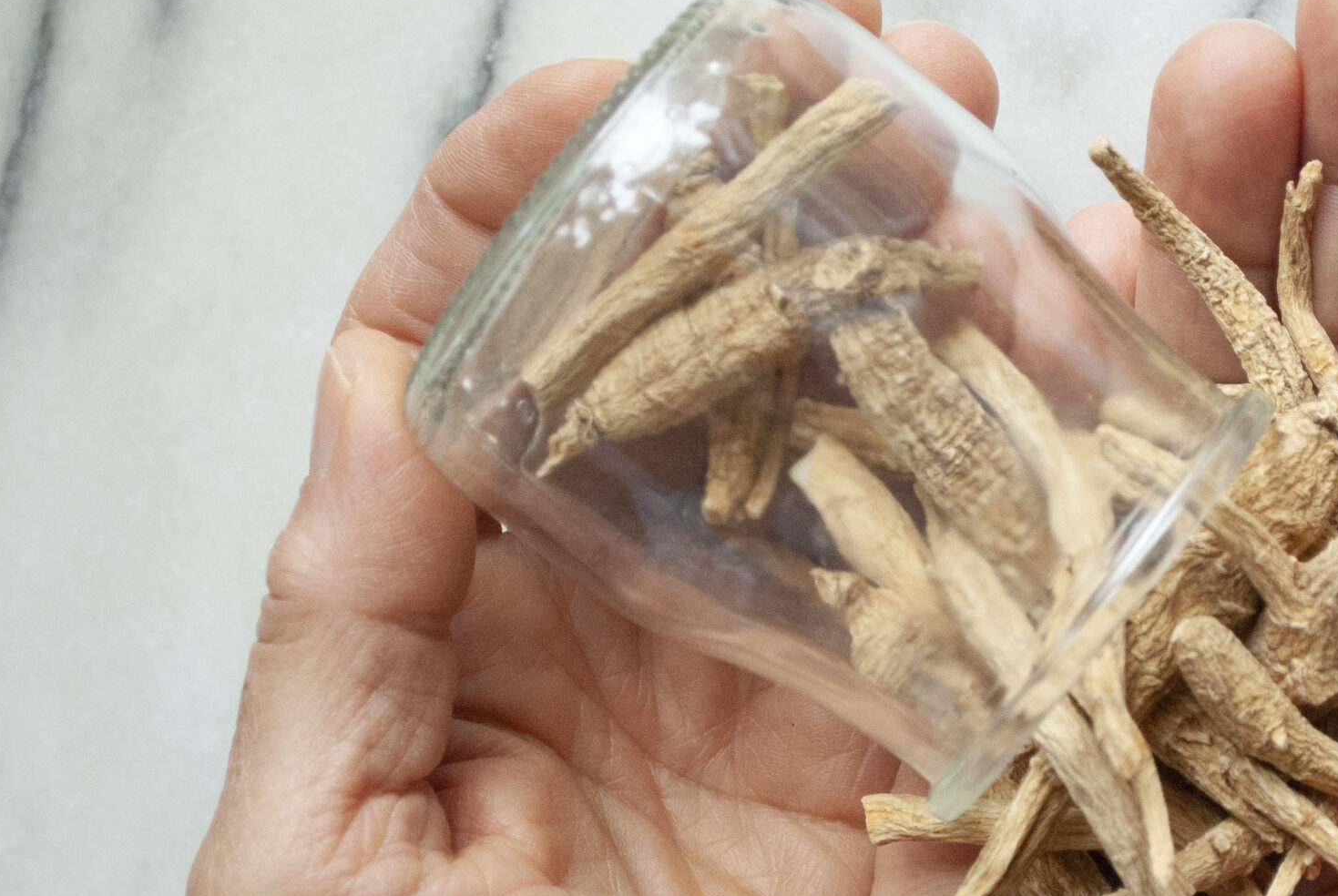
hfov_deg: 17.7
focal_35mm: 115
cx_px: 1016
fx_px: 4280
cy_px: 623
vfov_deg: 11.9
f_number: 5.3
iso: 800
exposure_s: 1/160
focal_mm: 44
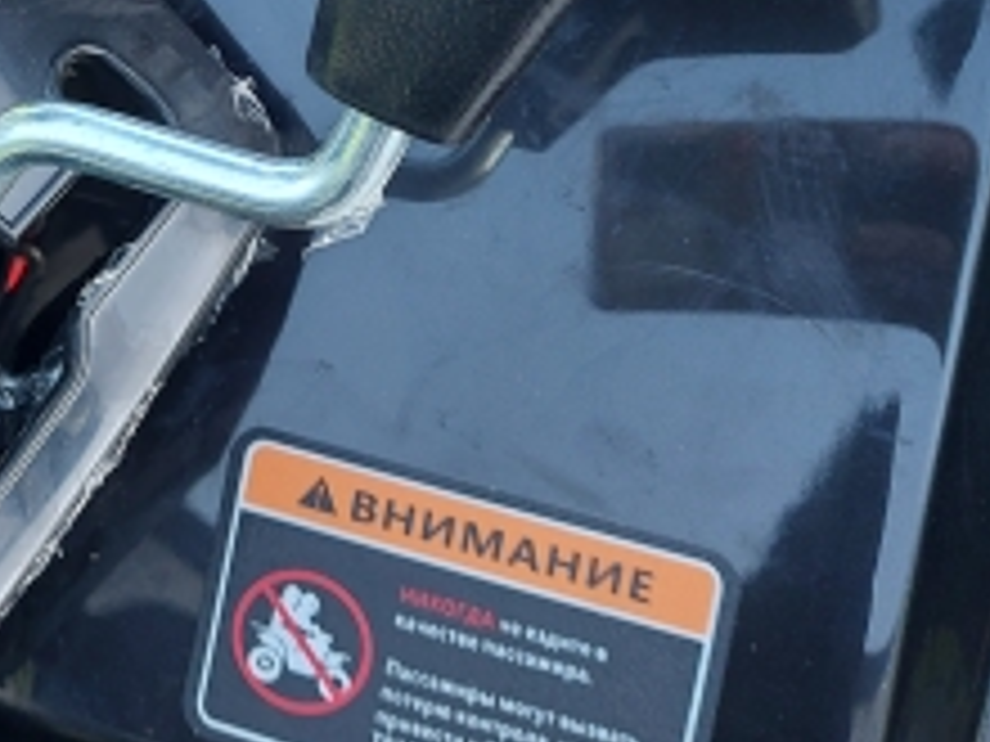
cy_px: -63
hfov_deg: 28.8
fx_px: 1802
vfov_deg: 22.1
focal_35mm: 63
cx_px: -4
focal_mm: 5.23
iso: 50
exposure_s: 1/50
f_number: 1.8
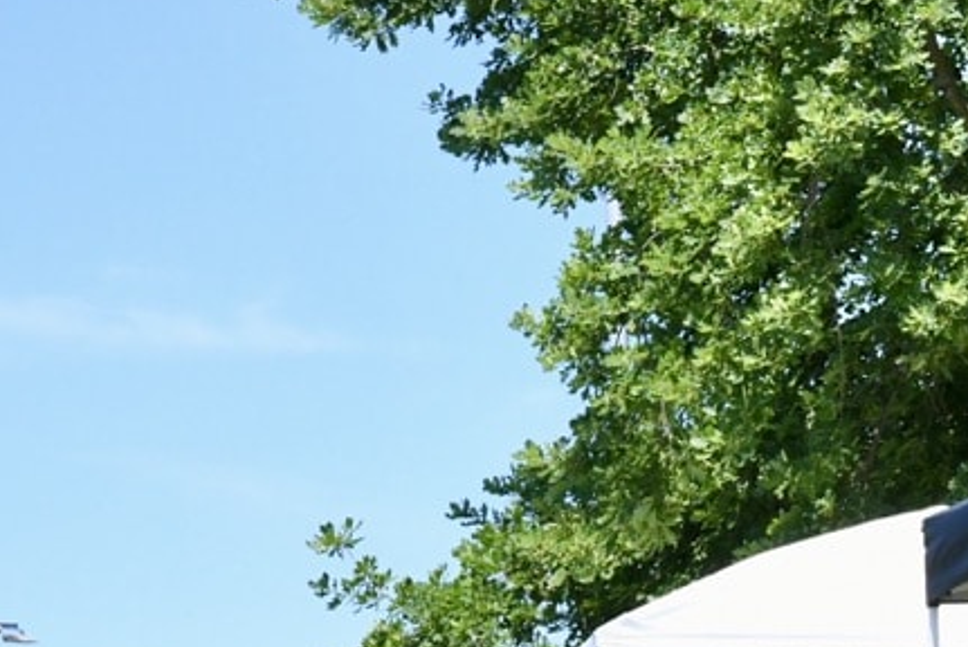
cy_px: 772
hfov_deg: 11.4
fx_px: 4789
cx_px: 1096
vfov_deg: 7.7
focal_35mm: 178
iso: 3200
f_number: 14
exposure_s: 1/1250
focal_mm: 60
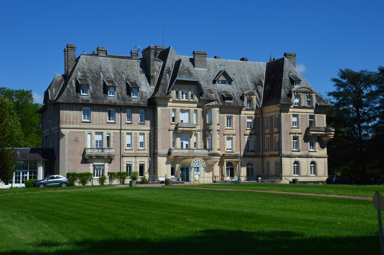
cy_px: 128
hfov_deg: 37.9
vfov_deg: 25.7
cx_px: 192
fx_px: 559
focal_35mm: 52
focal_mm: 35
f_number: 11
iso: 200
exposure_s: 1/500
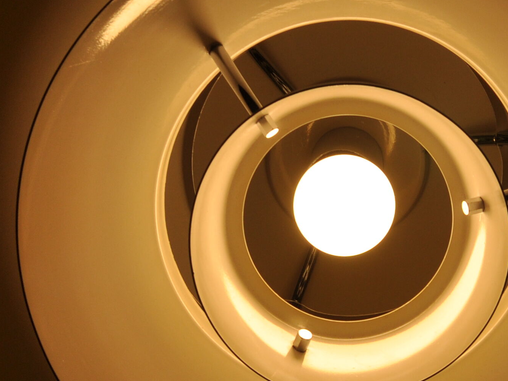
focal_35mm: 111
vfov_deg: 13.3
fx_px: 1629
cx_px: 394
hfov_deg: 17.6
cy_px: 174
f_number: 10
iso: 200
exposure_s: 1/100
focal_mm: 24
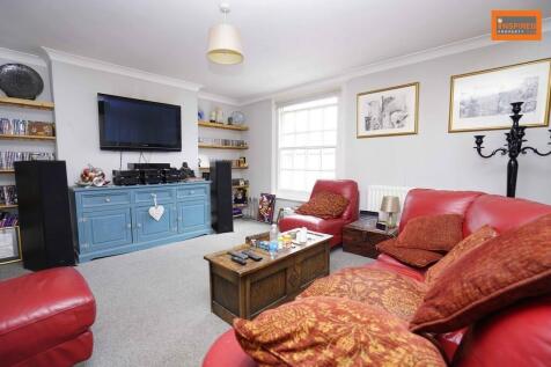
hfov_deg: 96.8
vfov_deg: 73.7
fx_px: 245
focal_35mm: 16
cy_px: 184
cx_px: 276
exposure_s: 1/60
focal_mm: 16
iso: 250
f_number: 5
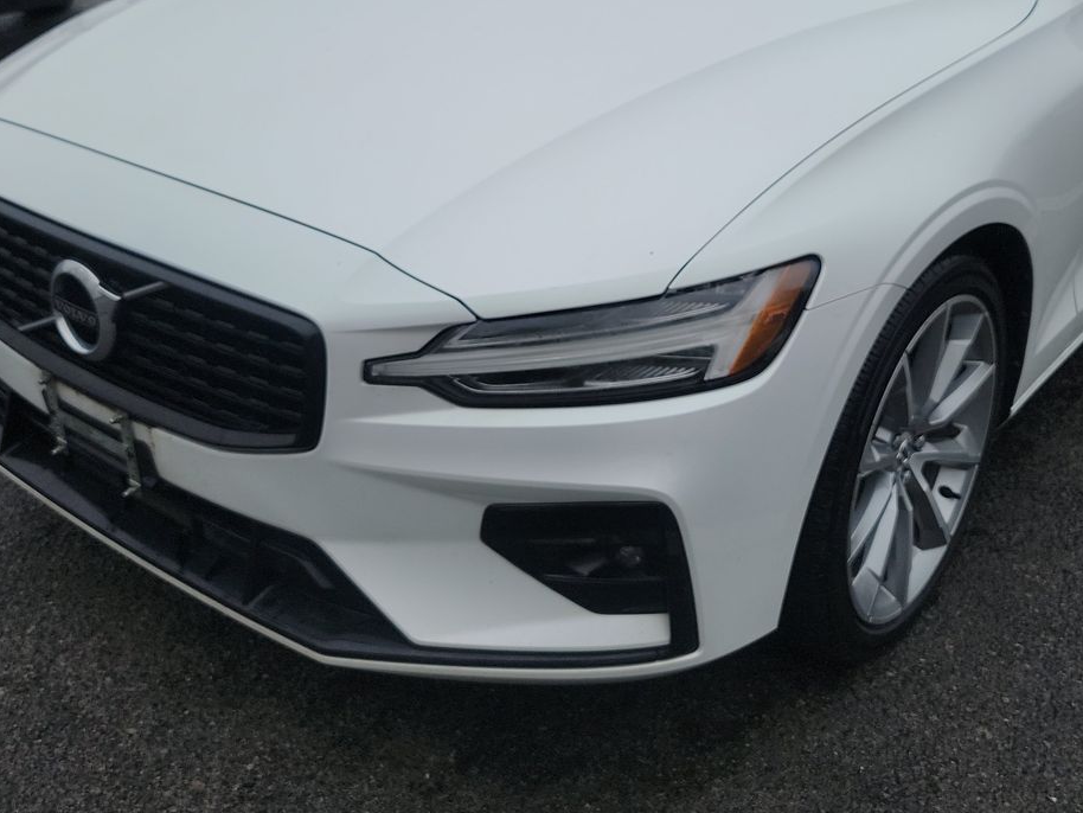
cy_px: 197
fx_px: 1314
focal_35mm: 42
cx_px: 563
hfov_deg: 44.8
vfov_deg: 33.6
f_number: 1.8
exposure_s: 1/287
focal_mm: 6.7
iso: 50
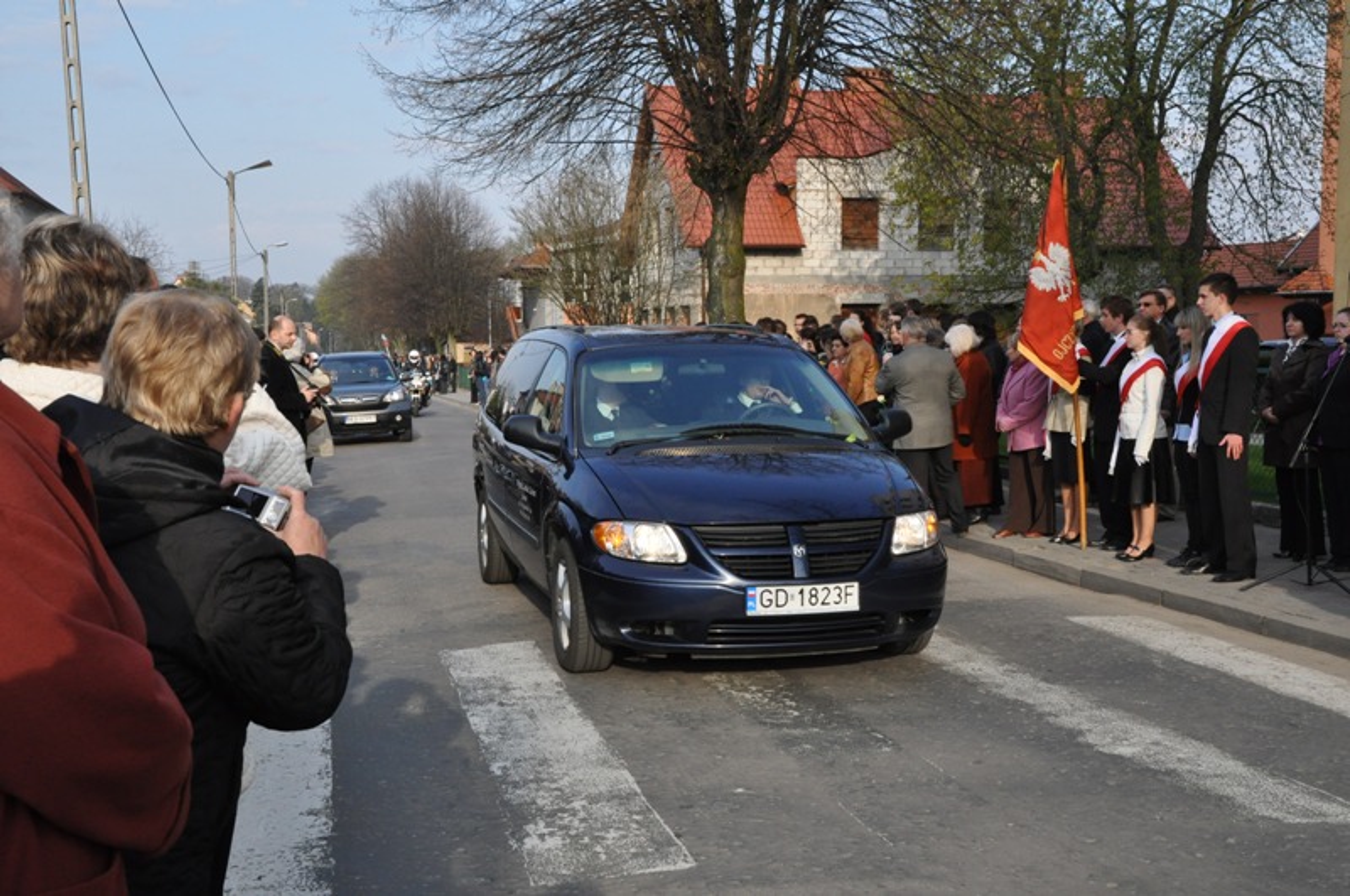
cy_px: 448
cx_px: 675
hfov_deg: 46.5
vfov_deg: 31.8
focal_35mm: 42
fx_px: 1573
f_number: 11
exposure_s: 1/500
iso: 1000
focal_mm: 28
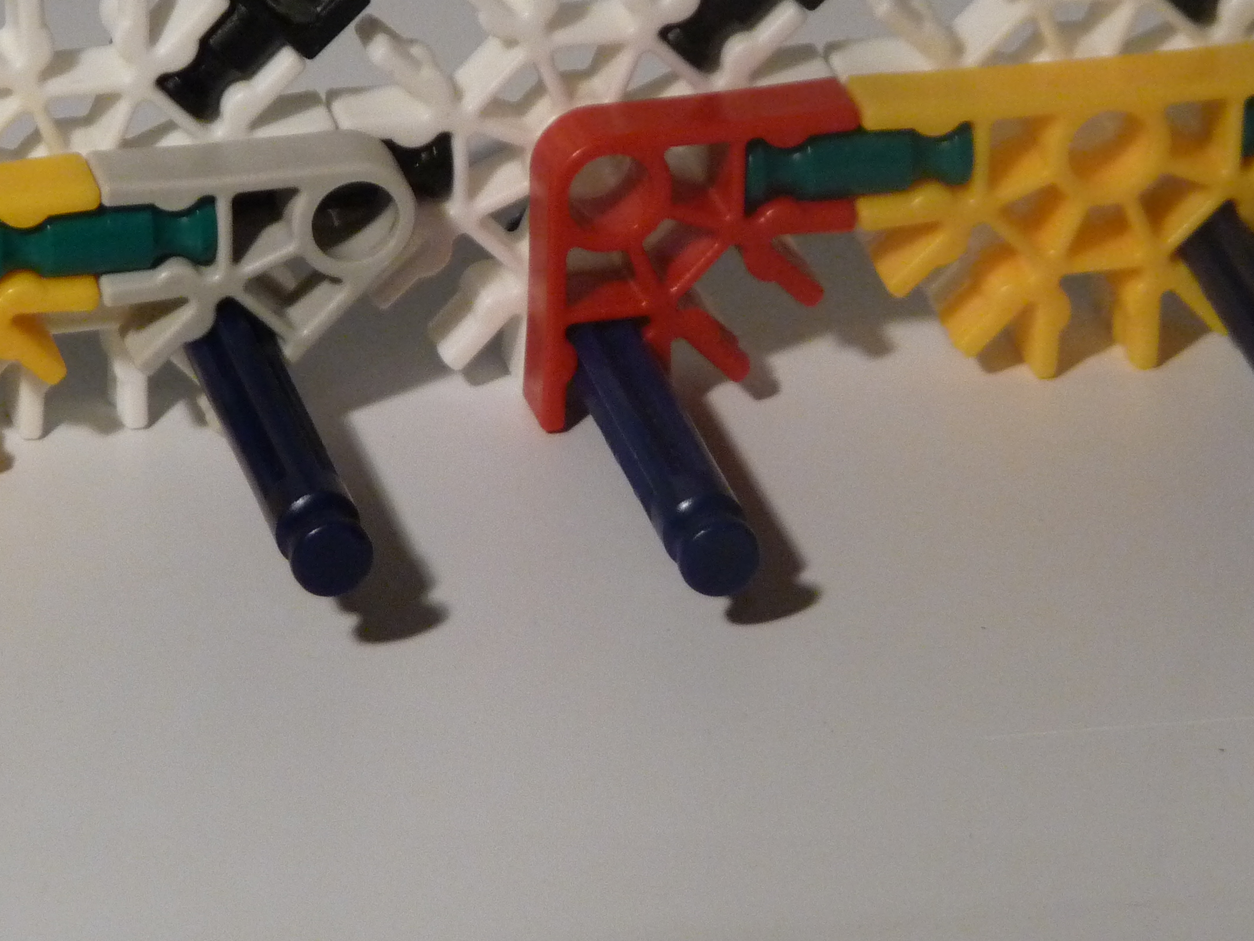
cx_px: 488
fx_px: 14127
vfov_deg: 3.8
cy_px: 374
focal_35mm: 390
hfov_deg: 5.1
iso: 400
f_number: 4.9
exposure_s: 1/40
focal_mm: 44
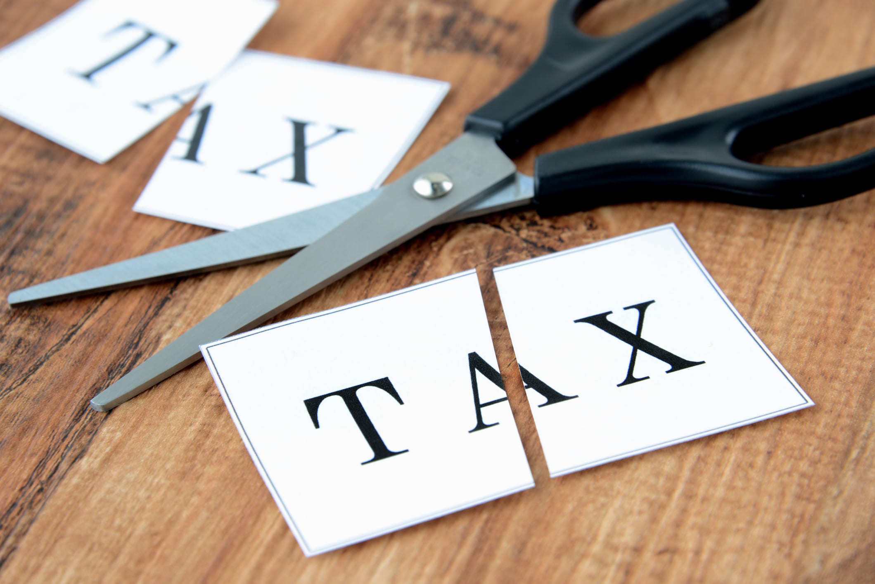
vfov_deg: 8.1
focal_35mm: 170
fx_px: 4133
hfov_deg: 12.1
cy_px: 292
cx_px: 438
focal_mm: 170
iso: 500
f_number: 11
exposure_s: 1/50
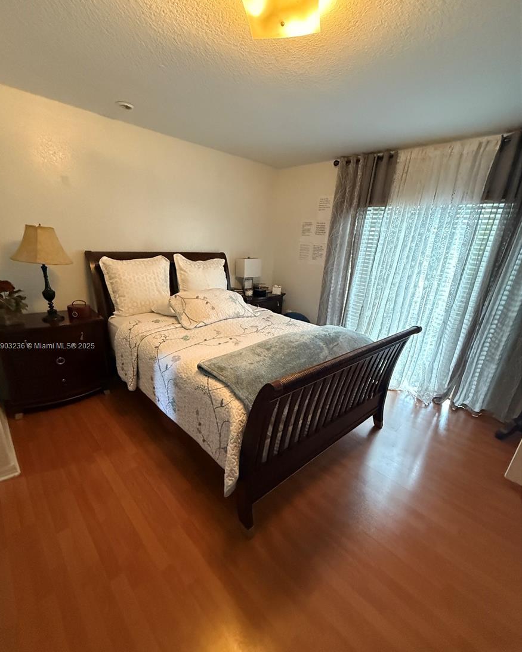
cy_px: 347
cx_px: 254
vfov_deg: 96.7
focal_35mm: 15
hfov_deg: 84.0
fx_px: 290
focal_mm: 2.22
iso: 800
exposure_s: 1/60
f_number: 2.2
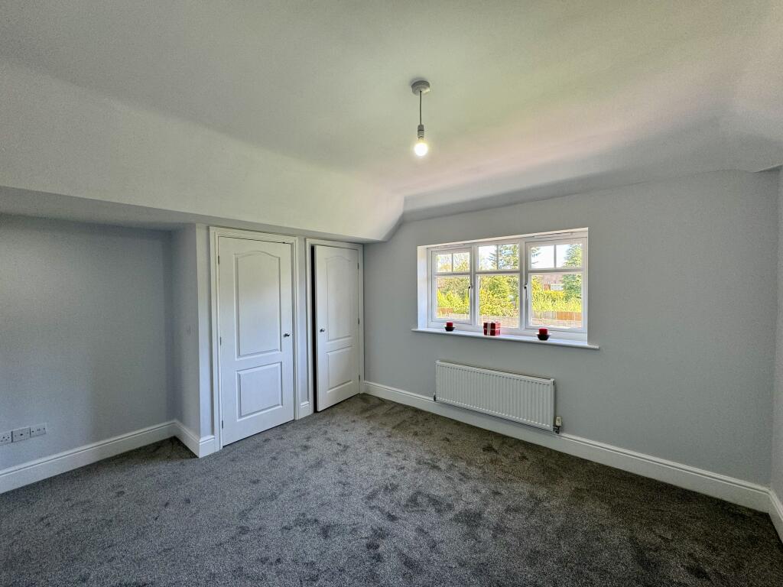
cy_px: 294
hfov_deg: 102.1
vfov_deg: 85.7
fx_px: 317
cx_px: 392
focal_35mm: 14
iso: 64
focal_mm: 2.22
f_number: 2.2
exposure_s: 1/100
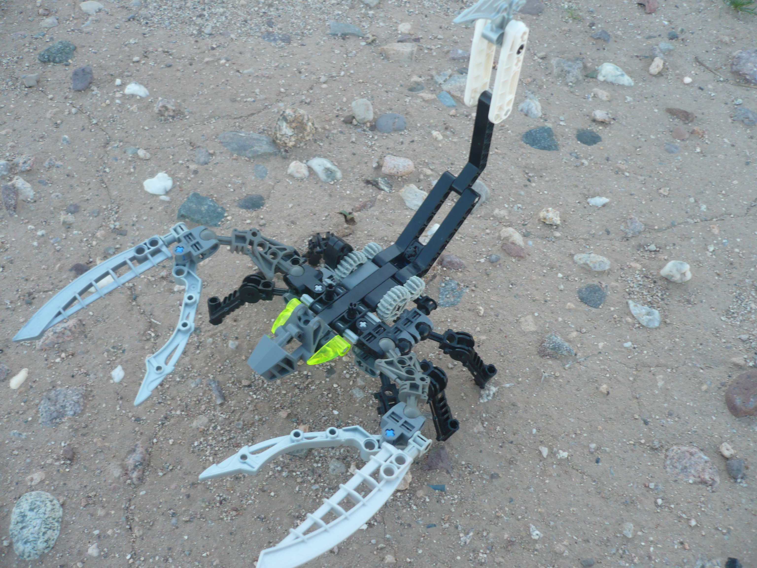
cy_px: 284
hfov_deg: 52.6
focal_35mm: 35
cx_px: 378
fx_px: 765
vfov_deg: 40.7
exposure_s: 1/125
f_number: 2.8
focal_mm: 5.8
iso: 100
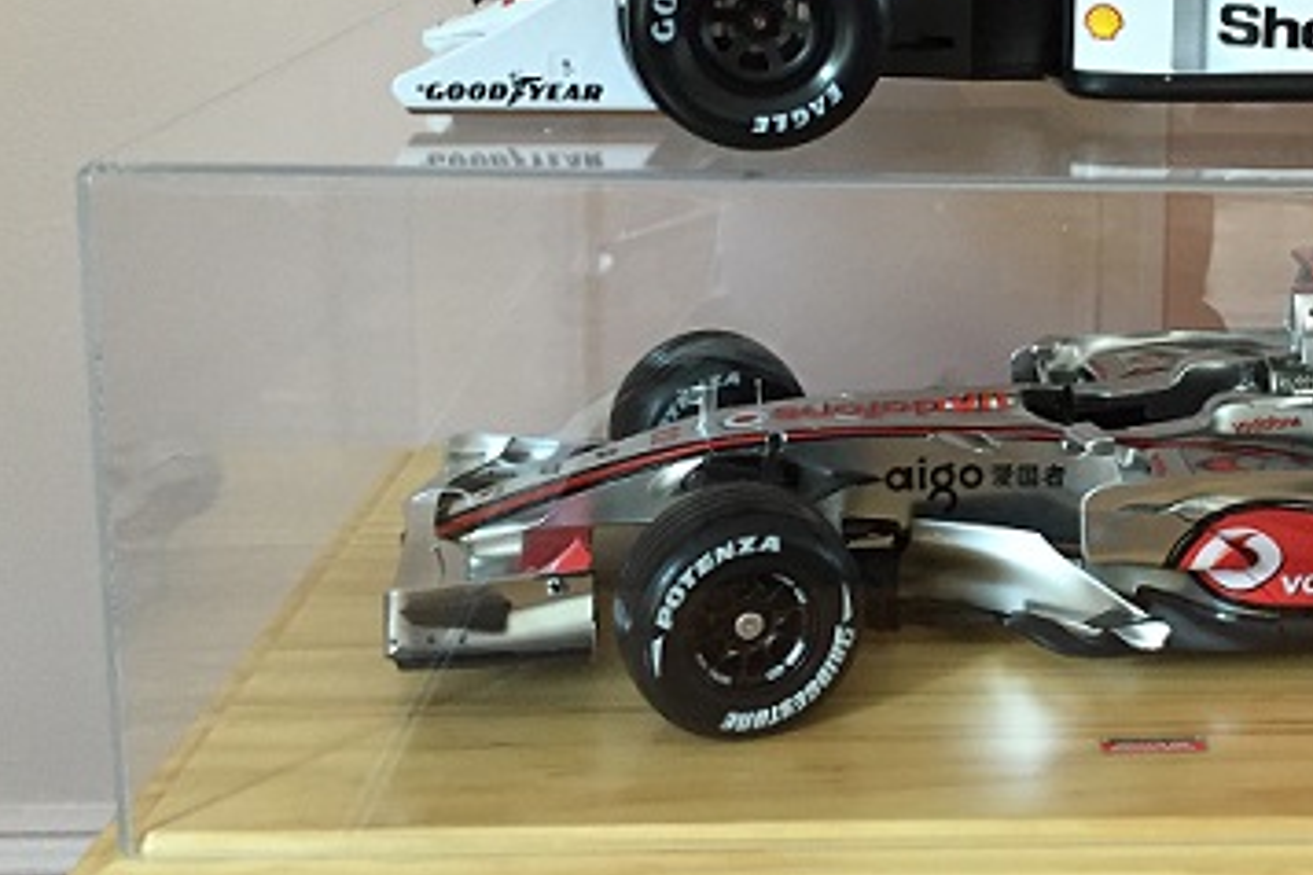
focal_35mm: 54
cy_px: 118
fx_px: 1969
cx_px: 1078
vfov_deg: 24.5
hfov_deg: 35.5
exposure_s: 1/30
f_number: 2.2
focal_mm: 4.15
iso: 200
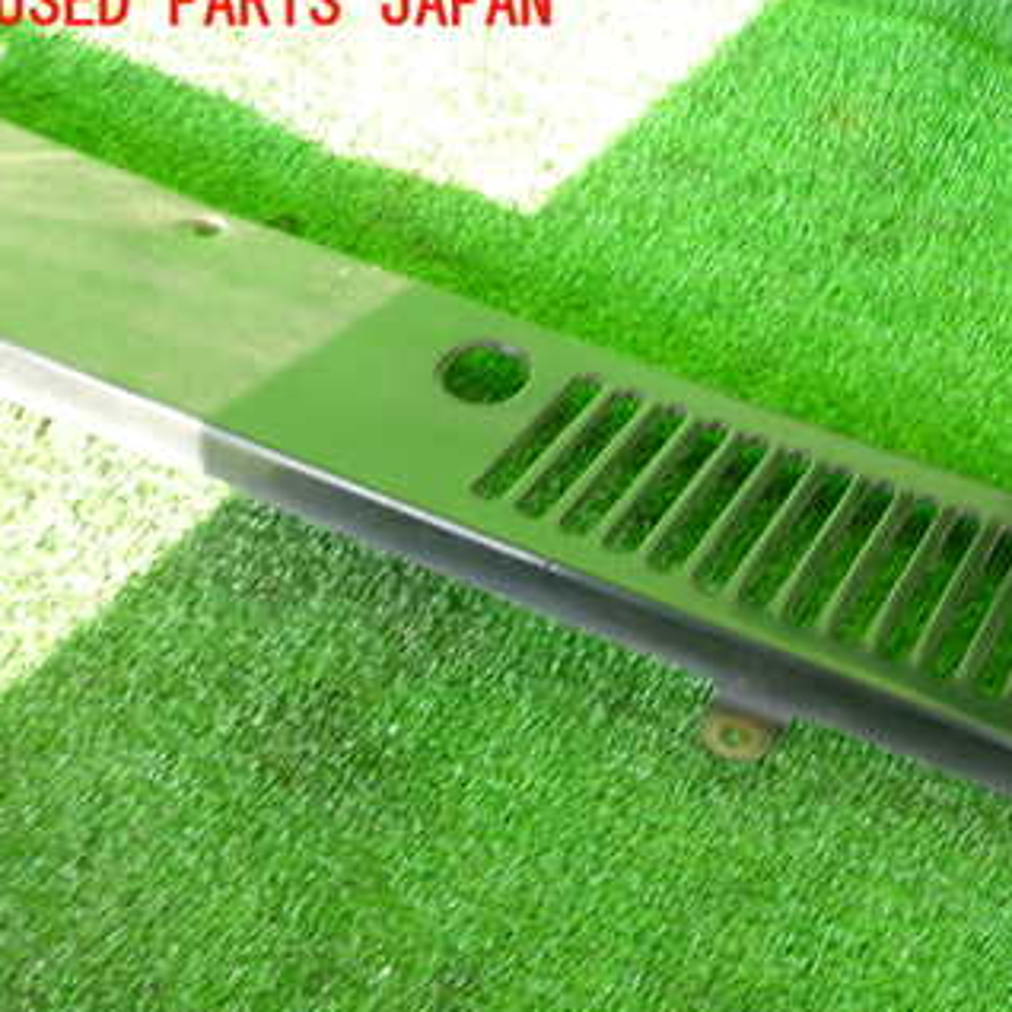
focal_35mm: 50
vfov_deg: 33.7
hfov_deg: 32.2
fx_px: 1654
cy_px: 681
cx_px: 929
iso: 160
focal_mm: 5.4
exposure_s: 1/60
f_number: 2.3
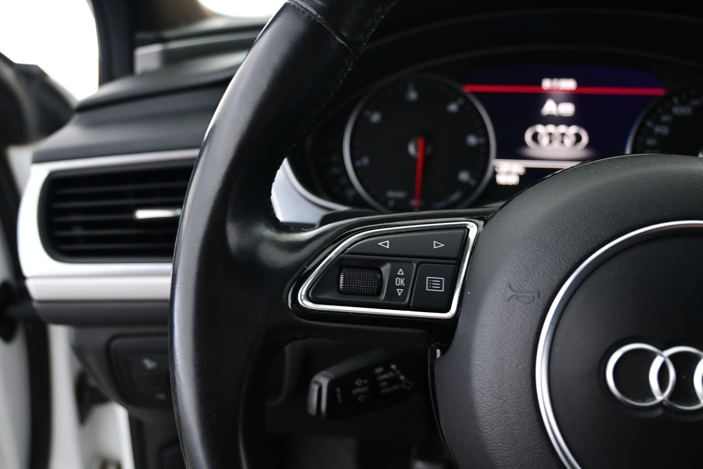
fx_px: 630
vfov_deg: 40.8
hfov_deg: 58.3
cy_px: 234
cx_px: 352
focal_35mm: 32
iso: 2000
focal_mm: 21.5
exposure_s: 1/30
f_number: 4
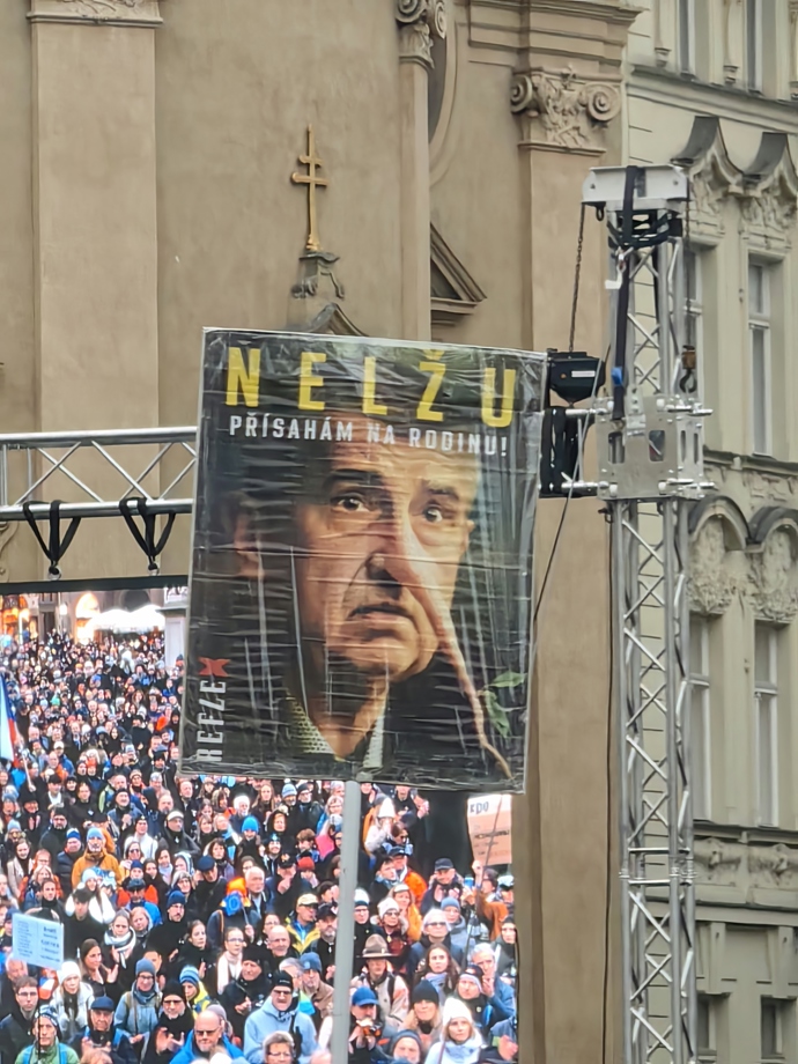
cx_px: 399
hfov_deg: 3.5
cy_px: 532
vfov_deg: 4.7
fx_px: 12910
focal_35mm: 420
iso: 160
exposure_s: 1/50
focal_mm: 16.85
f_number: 3.5
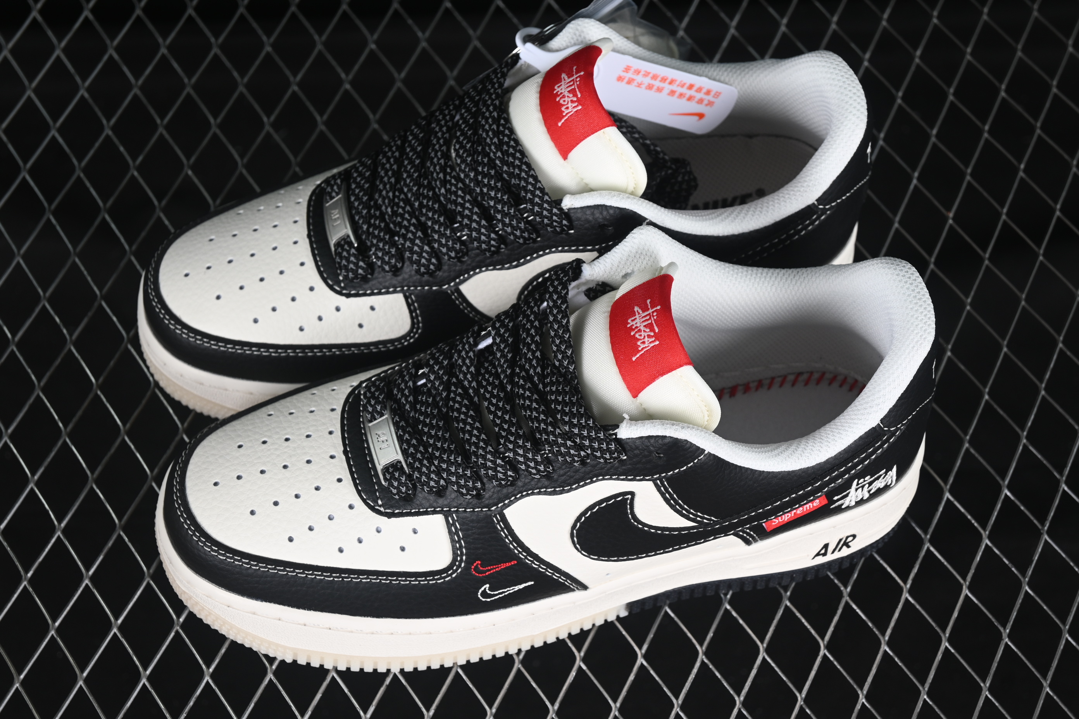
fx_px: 2248
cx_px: 540
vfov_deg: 18.2
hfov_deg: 27.0
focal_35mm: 75
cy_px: 360
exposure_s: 1/60
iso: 160
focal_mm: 50
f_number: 6.3
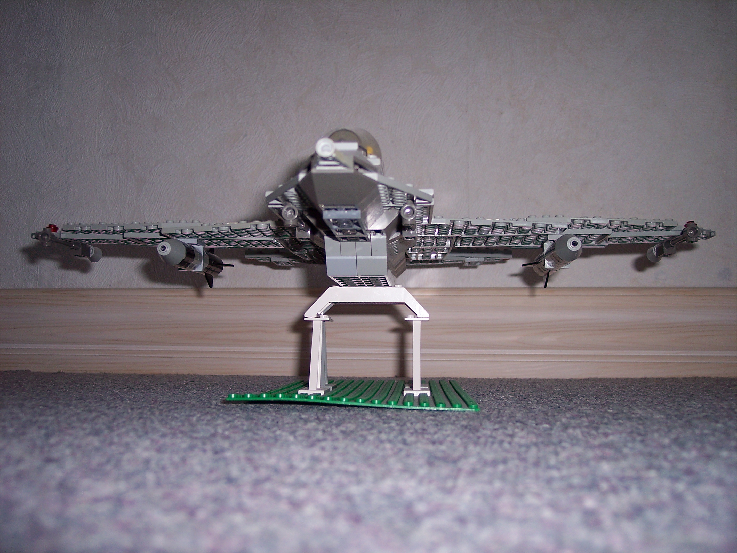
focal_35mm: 39
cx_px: 368
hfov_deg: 47.9
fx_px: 830
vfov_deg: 36.8
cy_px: 276
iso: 100
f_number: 2.8
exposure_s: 1/60
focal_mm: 8
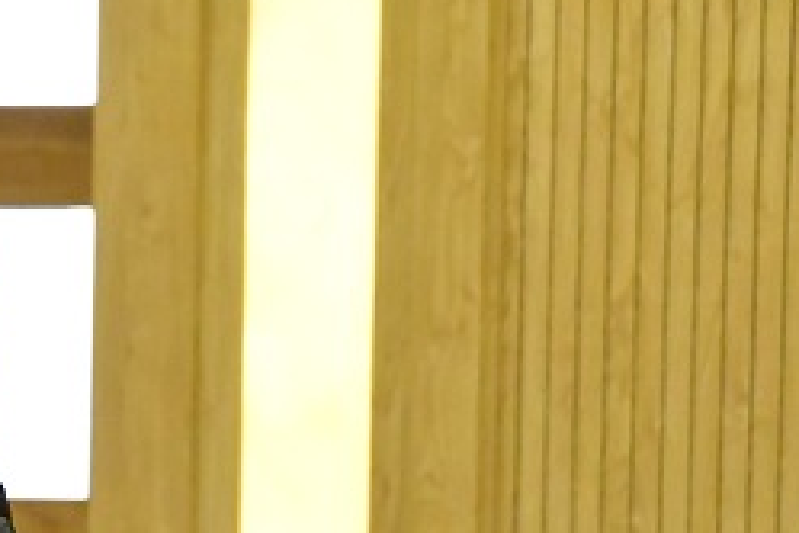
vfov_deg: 3.4
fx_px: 8988
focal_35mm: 405
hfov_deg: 5.1
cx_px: 55
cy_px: 620
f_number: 8
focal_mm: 112
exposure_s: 1/200
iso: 25600
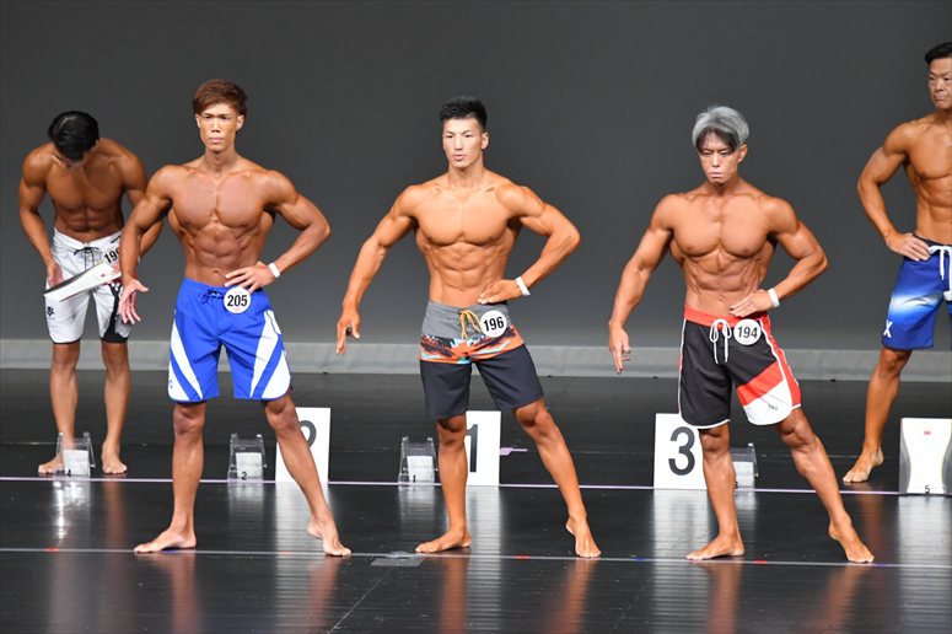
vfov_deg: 4.8
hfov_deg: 7.2
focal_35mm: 285
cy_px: 317
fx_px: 7533
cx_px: 476
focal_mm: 190
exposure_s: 1/400
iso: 5000
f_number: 5.6
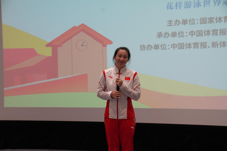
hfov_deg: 28.8
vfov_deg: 19.5
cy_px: 76
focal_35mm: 70
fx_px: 441
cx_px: 114
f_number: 4
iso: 3200
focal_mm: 70
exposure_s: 1/160
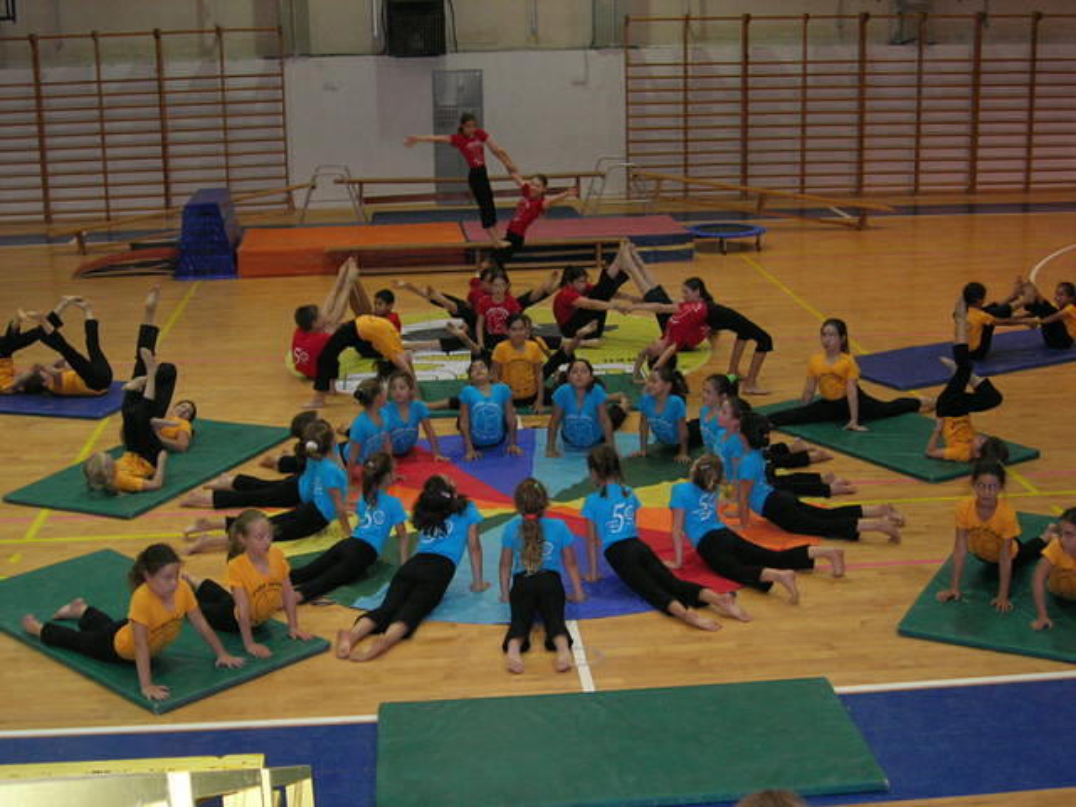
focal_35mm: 51
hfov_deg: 37.5
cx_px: 538
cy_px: 404
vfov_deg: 28.6
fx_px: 1585
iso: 161
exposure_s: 1/60.1
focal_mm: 10.6
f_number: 3.2
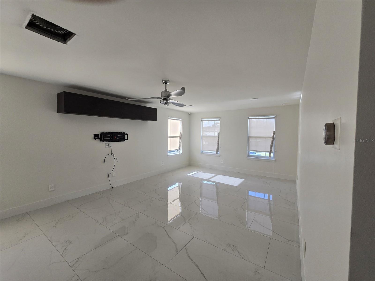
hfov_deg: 106.2
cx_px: 188
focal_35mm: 13
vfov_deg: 89.9
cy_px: 140
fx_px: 141
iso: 200
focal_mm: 2.2
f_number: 2.2
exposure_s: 1/359
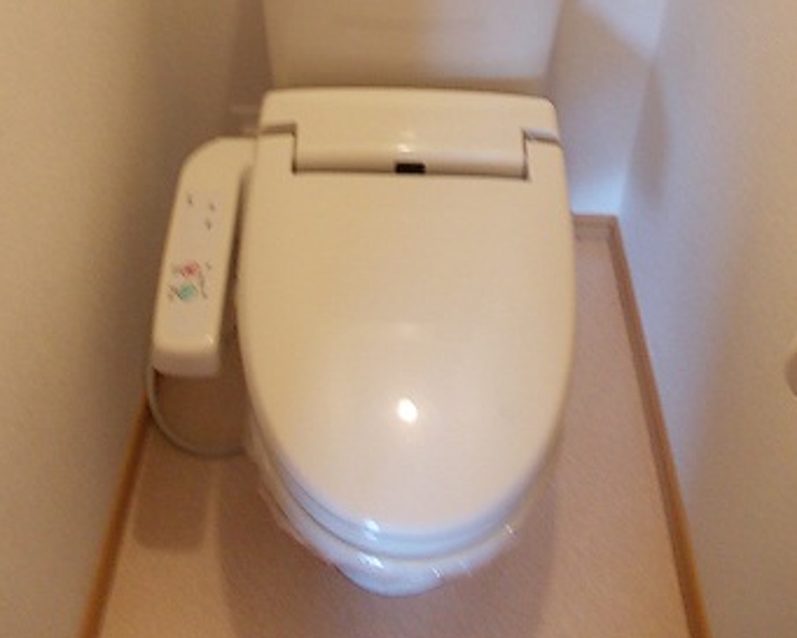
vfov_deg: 34.3
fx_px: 967
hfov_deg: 44.8
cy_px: 54
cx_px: 388
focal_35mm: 41
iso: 200
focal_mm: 4
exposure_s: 1/15
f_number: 2.7
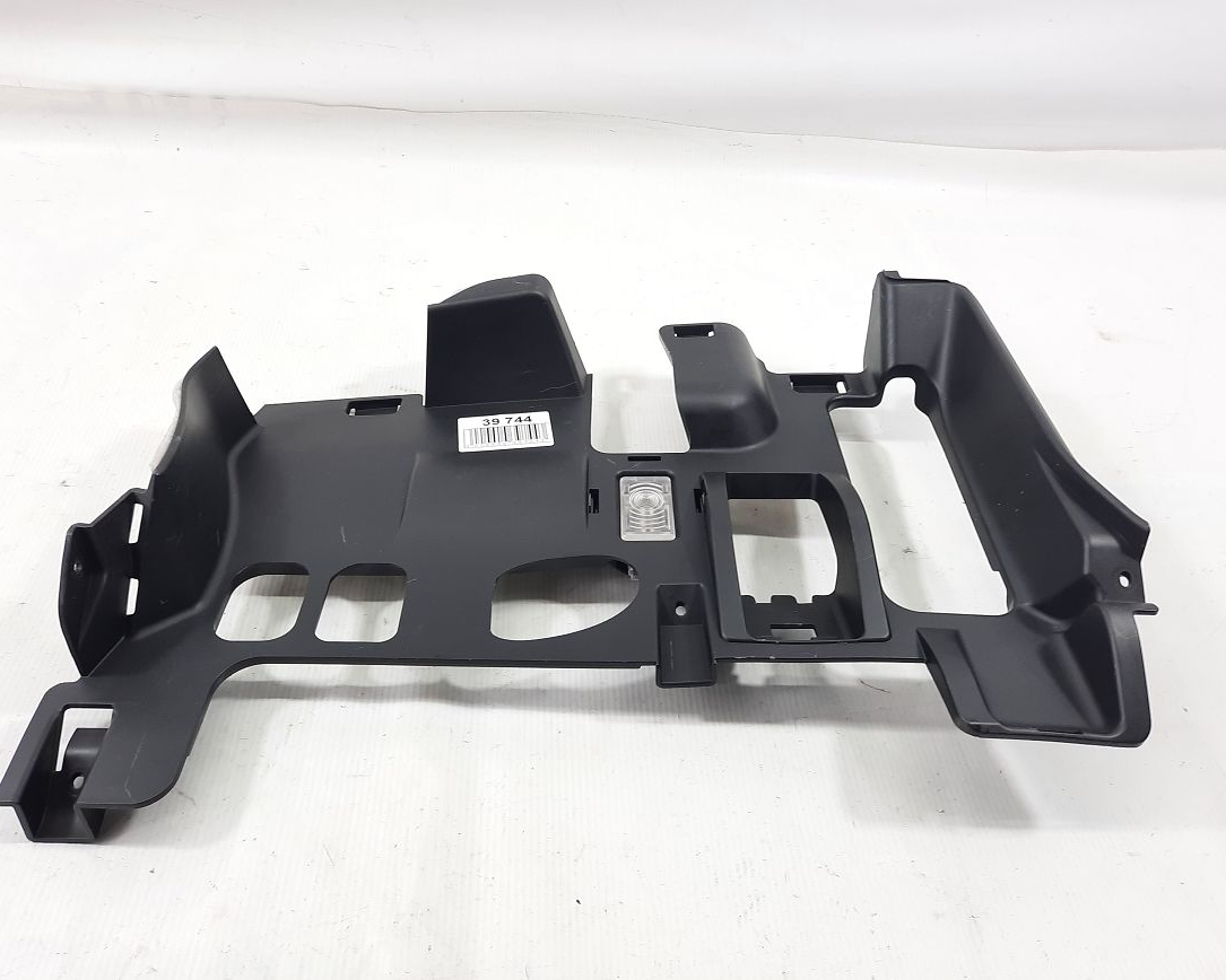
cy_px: 473
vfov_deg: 53.2
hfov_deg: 64.1
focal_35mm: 27
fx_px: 980
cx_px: 592
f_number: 2
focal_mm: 4.6
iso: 50
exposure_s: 1/50
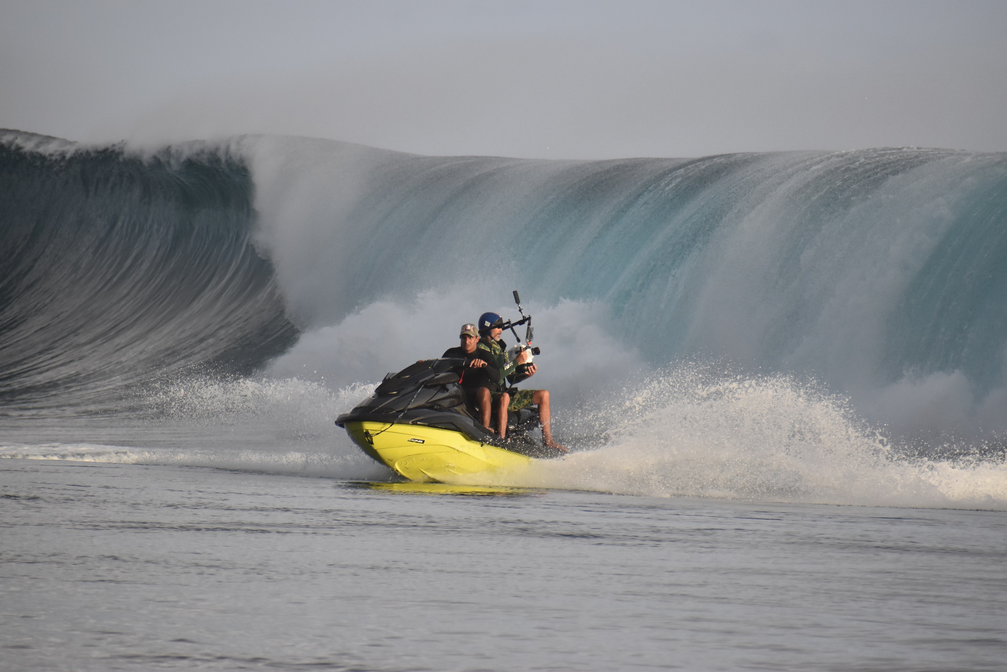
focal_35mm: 450
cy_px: 336
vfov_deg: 3.1
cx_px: 504
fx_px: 12587
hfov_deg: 4.6
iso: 800
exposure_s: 1/800
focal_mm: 300
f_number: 6.3
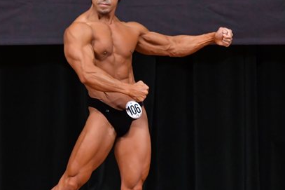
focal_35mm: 571
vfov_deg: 2.4
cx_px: 105
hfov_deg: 3.6
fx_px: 4518
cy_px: 109
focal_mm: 200
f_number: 5.6
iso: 4000
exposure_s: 1/400
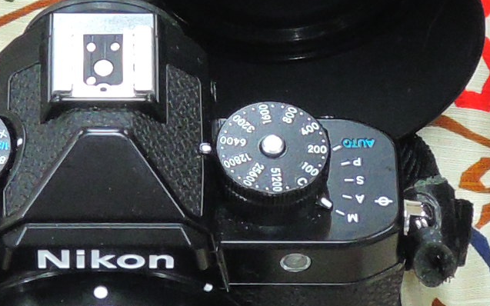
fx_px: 3111
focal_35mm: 233
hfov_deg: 9.0
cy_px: 167
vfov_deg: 5.6
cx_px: 173
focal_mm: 7.5
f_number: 3.5
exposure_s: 1/40
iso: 400
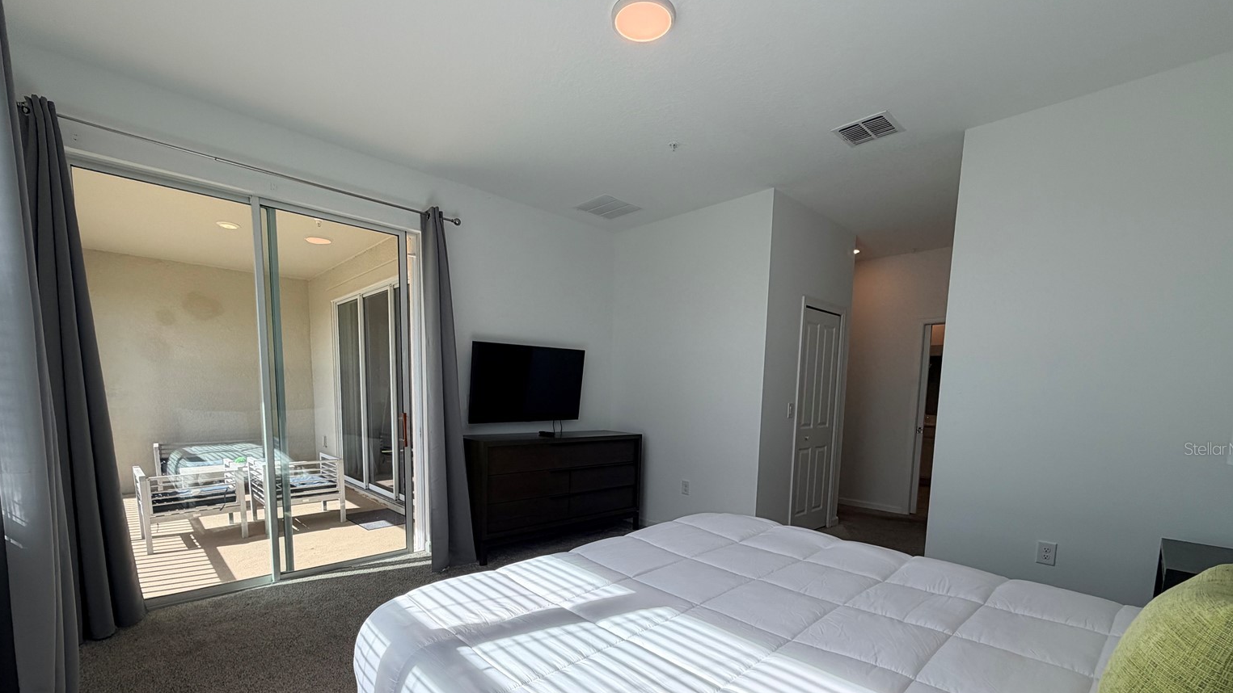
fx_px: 523
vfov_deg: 65.7
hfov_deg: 99.4
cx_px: 614
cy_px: 448
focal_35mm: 16
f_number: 2.2
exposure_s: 1/502
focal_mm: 2.22
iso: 64
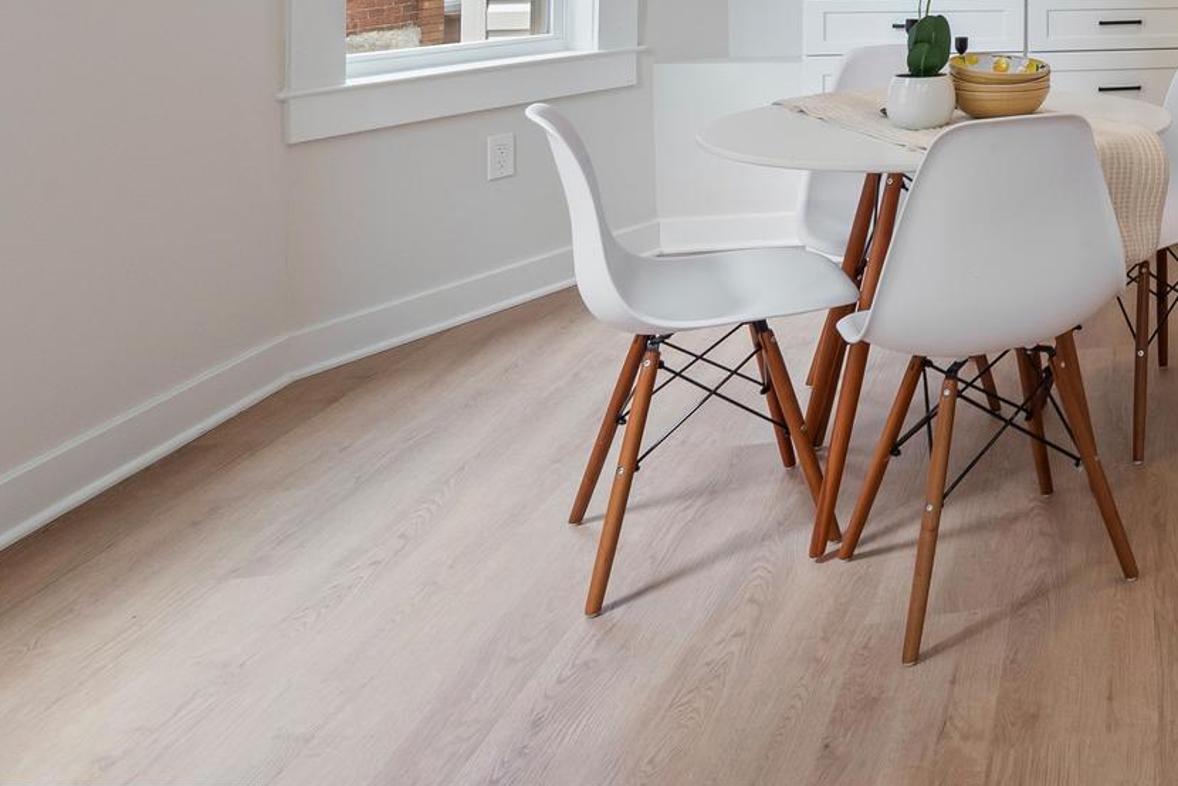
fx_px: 1211
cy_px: -79
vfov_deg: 31.8
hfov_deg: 38.8
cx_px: 1398
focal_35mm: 37
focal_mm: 15
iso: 320
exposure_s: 1/20
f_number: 8
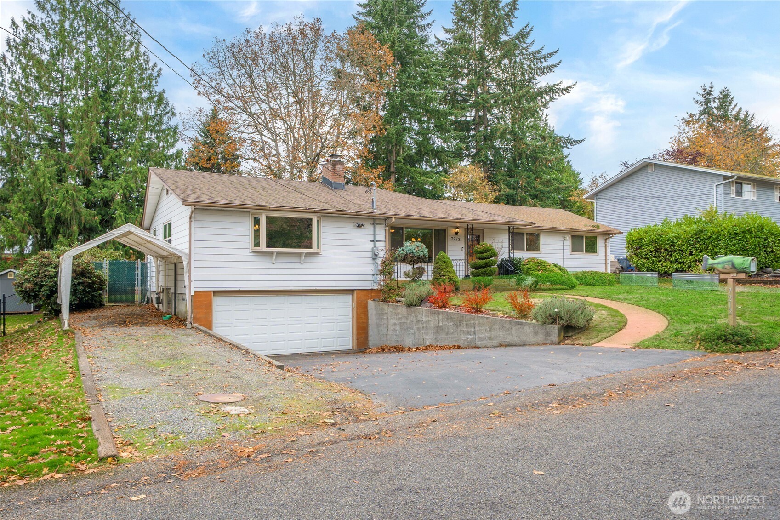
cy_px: 260
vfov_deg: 53.1
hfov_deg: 73.7
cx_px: 390
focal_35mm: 24
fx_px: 520
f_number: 8
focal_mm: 24
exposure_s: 1/30
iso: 100
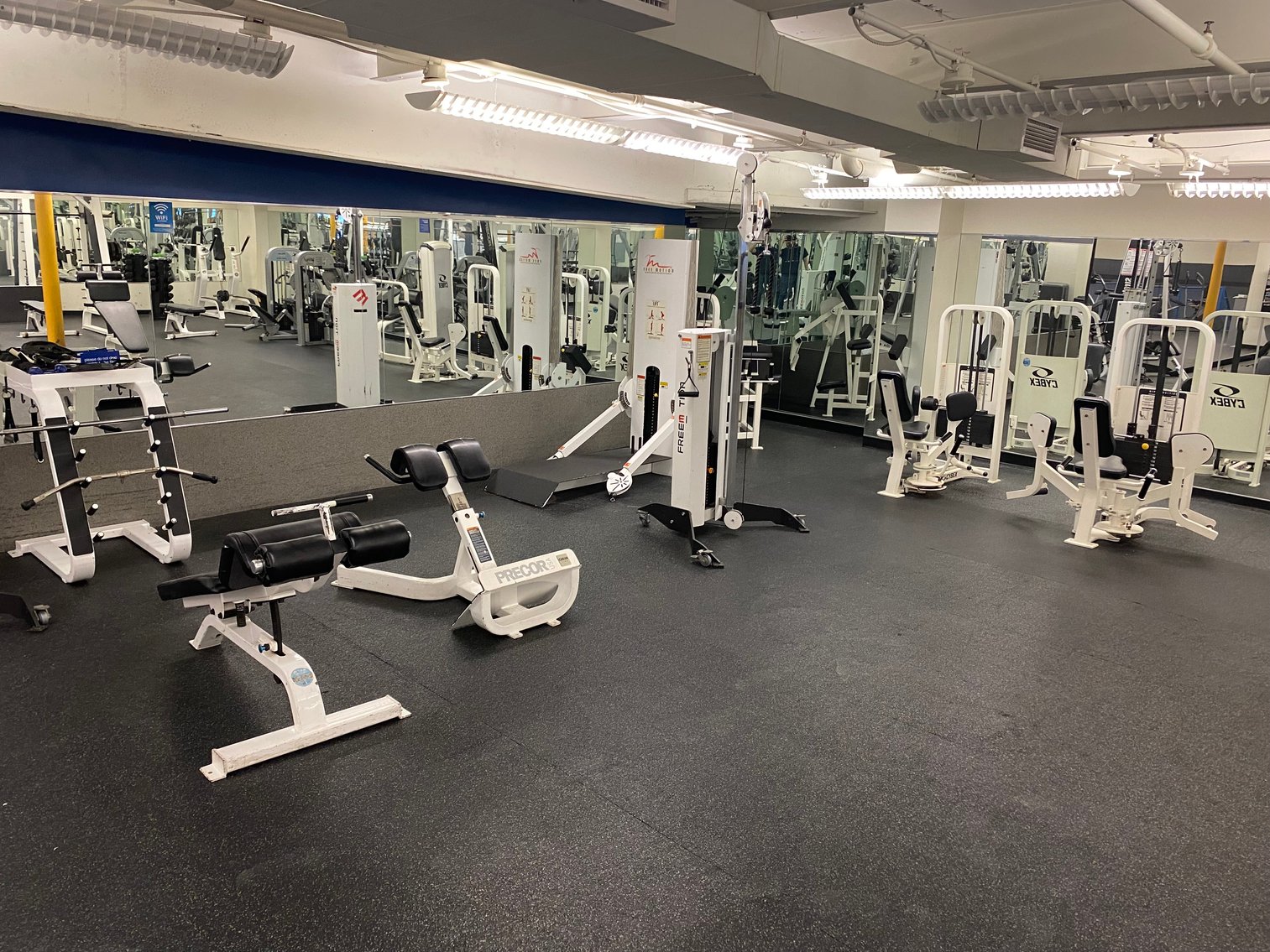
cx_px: 635
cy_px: 476
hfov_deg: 67.3
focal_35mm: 26
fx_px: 954
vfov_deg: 53.1
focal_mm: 4.25
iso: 200
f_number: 1.8
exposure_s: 1/60
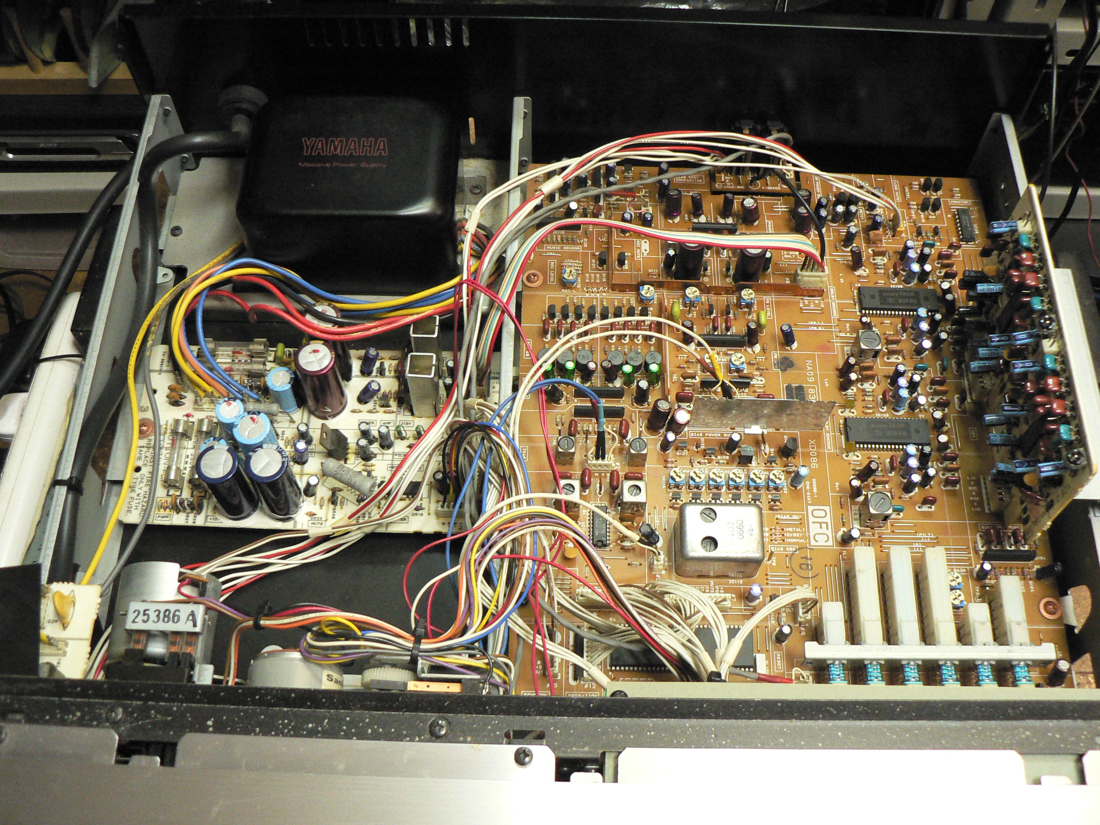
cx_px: 550
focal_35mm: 36
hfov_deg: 51.4
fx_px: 1144
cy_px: 412
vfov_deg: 39.7
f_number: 2.8
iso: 400
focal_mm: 6
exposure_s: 1/40
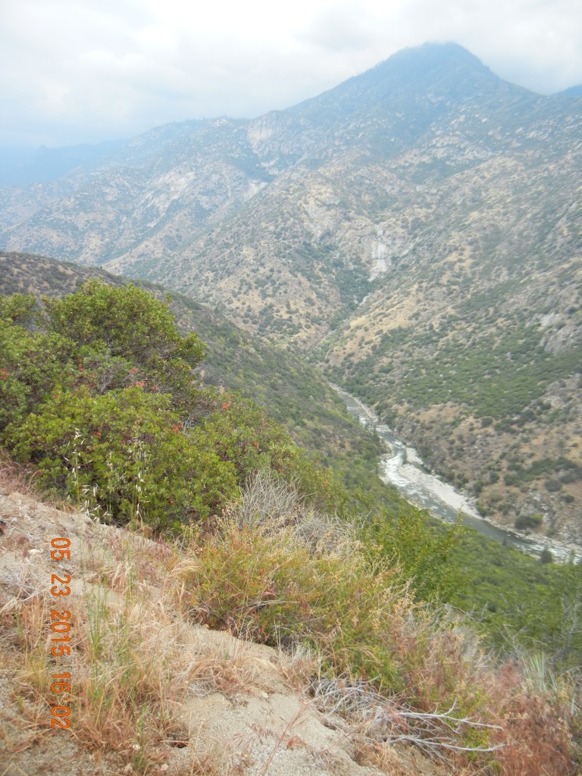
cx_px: 291
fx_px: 673
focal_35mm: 30
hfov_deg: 46.8
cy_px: 388
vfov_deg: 60.0
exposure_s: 1/588
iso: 160
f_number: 3.5
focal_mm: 5.4
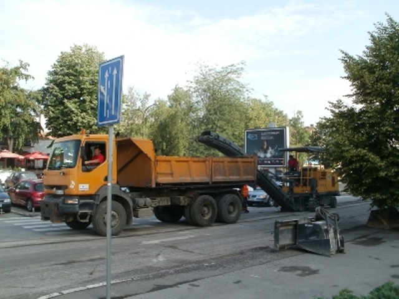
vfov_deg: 39.7
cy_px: 150
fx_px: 415
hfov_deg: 51.4
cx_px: 200
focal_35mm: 36
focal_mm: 6.3
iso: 100
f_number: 5.6
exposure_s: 1/160
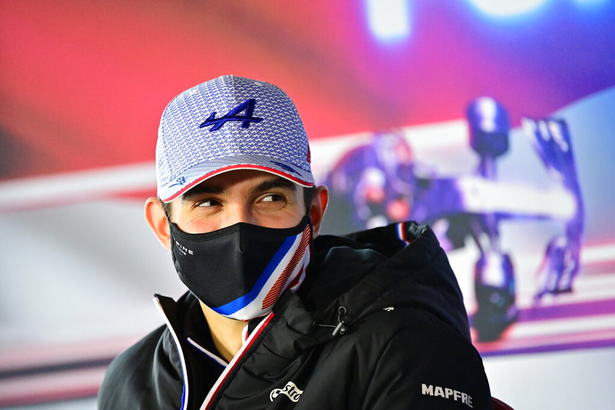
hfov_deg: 5.2
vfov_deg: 3.4
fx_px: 6834
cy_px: 205
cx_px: 308
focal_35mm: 400
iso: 9000
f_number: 4
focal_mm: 400
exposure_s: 1/500
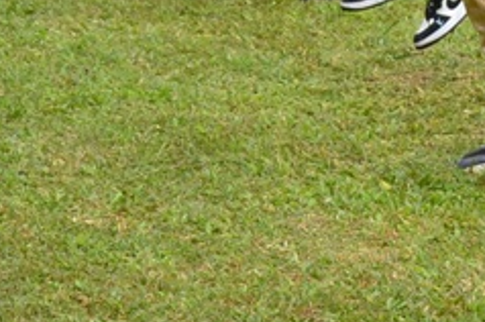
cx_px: 773
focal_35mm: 217
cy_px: -210
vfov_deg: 6.2
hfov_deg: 9.2
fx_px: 2919
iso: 1600
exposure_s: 1/640
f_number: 5.6
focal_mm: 38
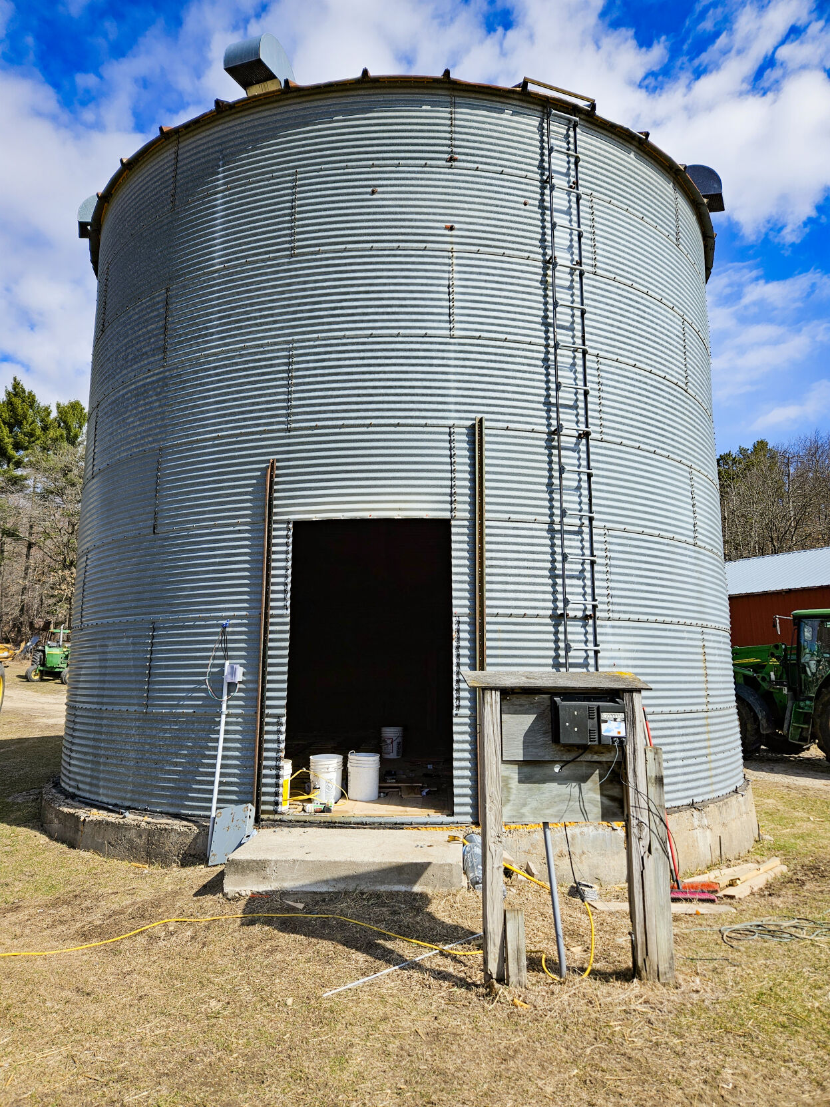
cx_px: 415
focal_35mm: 23
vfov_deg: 73.9
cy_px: 554
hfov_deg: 58.9
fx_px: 735
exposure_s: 1/2000
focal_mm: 5.4
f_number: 1.8
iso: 25
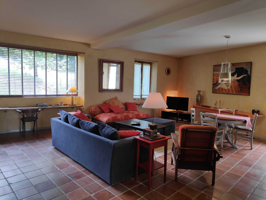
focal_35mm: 20
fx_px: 154
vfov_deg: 66.0
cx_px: 133
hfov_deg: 81.7
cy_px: 100
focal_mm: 3.94
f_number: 1.9
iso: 112
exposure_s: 1/100
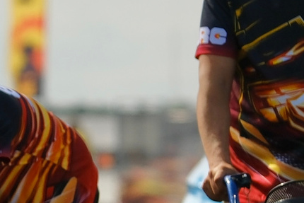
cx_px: -288
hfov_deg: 3.0
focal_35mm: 673
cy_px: 122
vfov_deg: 2.0
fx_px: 5685
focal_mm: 75
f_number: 2
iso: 160
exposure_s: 1/10000
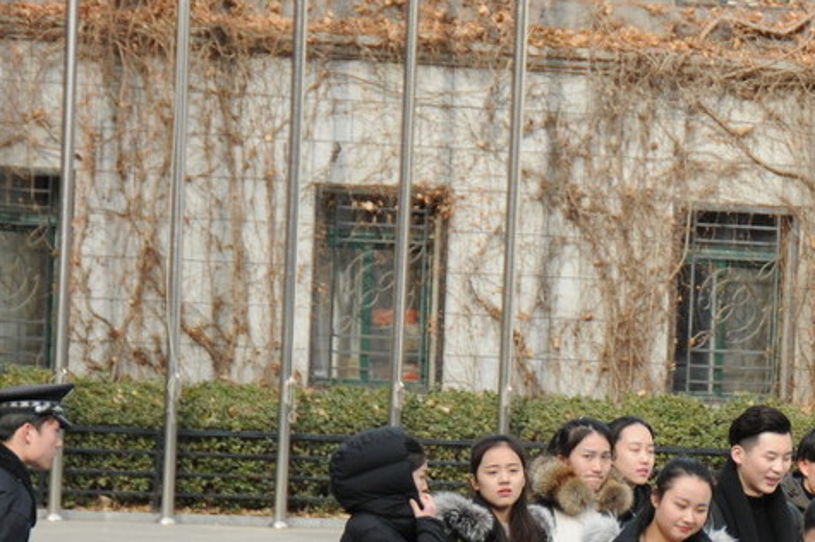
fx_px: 8150
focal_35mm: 360
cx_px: 808
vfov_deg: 3.8
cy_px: 376
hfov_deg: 5.7
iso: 320
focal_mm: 95
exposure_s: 1/400
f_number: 5.6
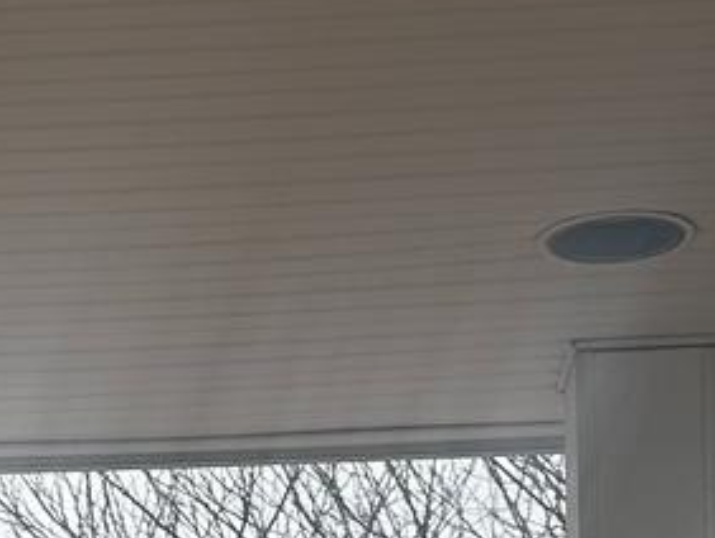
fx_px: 3597
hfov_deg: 11.2
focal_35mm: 174
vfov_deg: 7.9
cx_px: -53
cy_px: 1266
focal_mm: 6.86
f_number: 1.78
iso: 80
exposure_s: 1/458
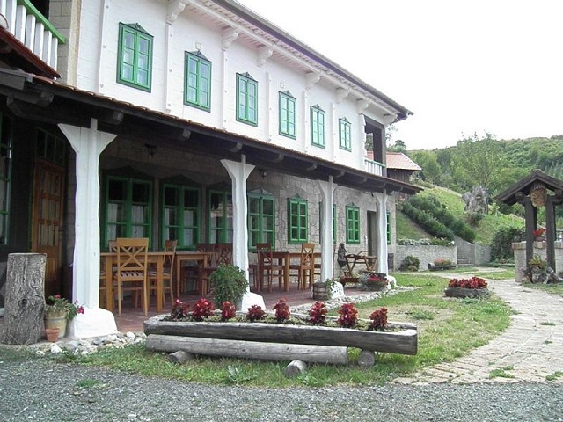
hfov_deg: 63.4
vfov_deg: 49.7
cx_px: 282
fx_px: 455
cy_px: 211
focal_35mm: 28
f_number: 3.6
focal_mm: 4.9
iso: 500
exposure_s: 1/800
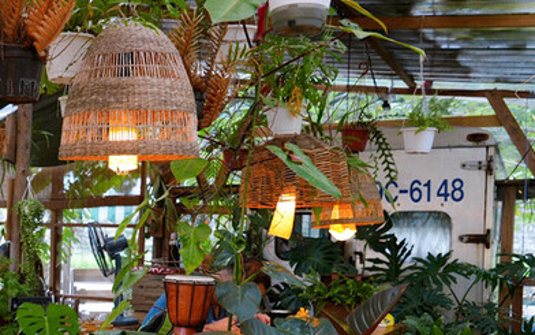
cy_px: 271
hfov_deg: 35.3
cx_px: 26
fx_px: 773
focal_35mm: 53
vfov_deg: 24.0
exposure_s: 1/60
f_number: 5.6
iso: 320
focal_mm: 24
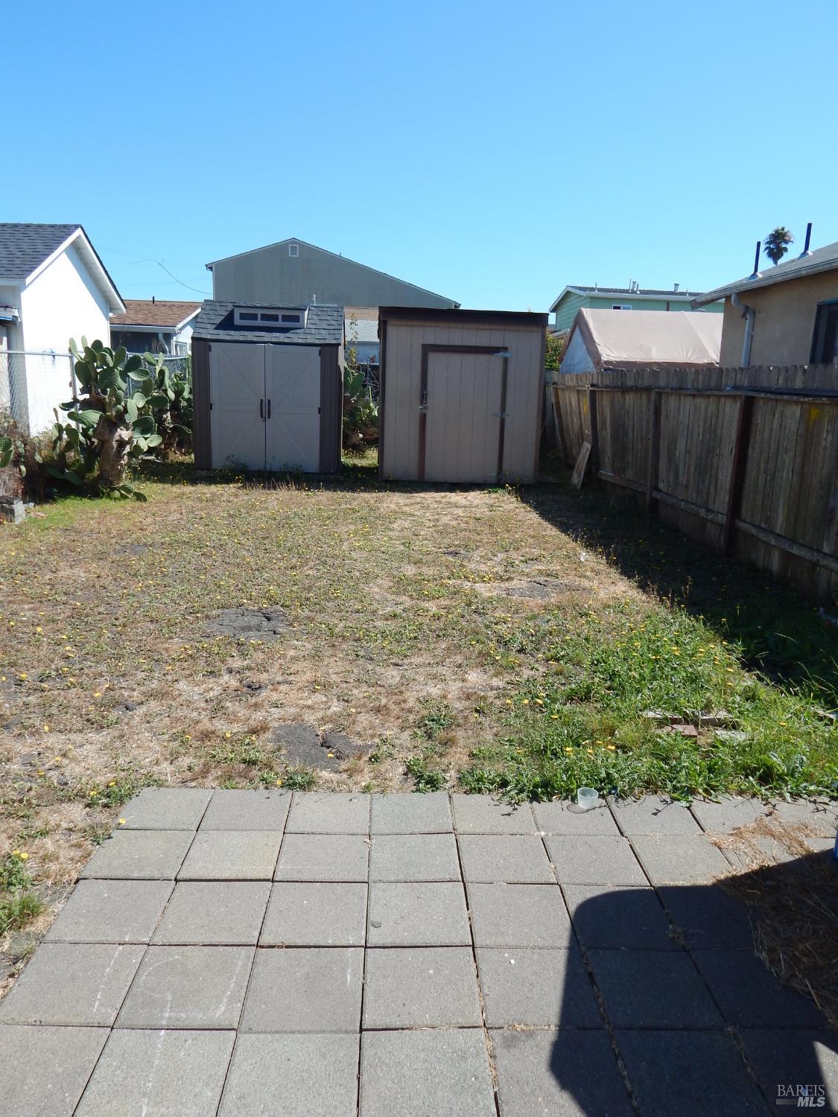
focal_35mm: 25
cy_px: 558
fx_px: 807
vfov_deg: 69.4
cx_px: 419
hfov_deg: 54.9
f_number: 6.1
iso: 125
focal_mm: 4.5
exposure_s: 1/400
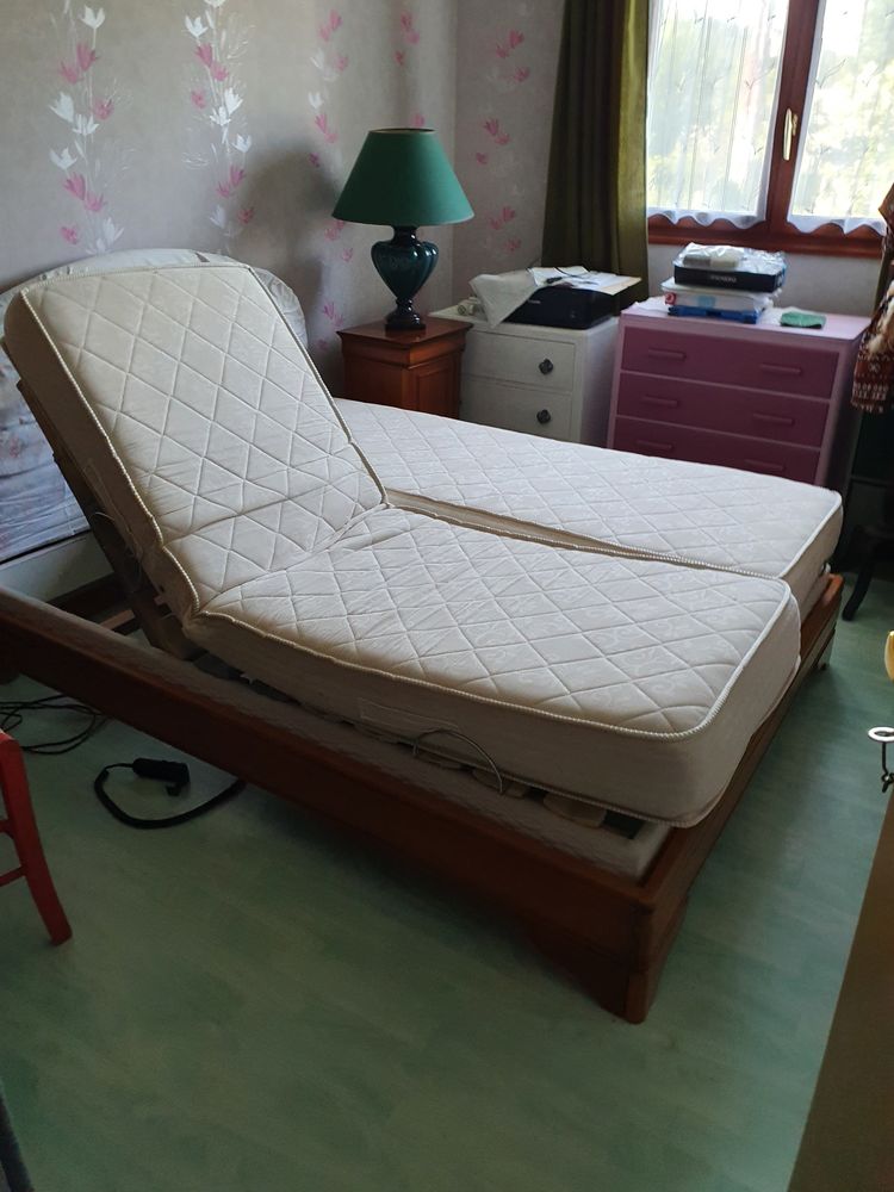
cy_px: 596
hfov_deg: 53.1
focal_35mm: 26
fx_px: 895
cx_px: 447
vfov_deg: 67.3
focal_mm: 4.32
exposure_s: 1/50
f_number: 2.4
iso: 250
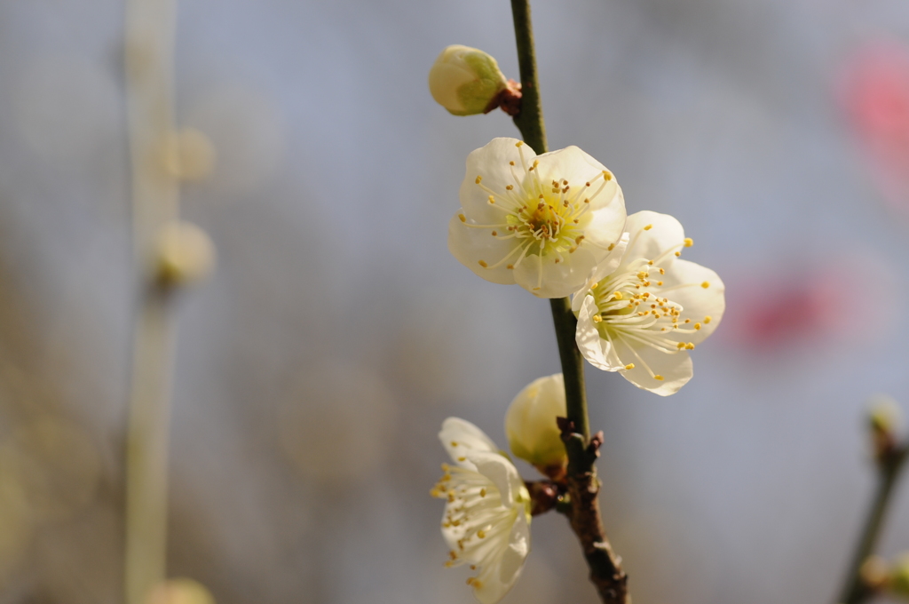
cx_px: 454
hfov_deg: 15.2
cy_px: 302
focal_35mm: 135
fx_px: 3404
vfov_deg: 10.1
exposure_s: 1/640
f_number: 8
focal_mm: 90
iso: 200
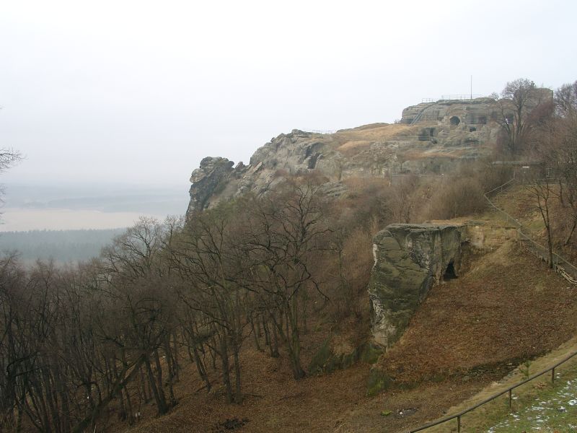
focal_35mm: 34
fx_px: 567
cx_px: 288
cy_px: 216
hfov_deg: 54.0
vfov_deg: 41.8
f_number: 4
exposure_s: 1/70.6
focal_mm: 7.13
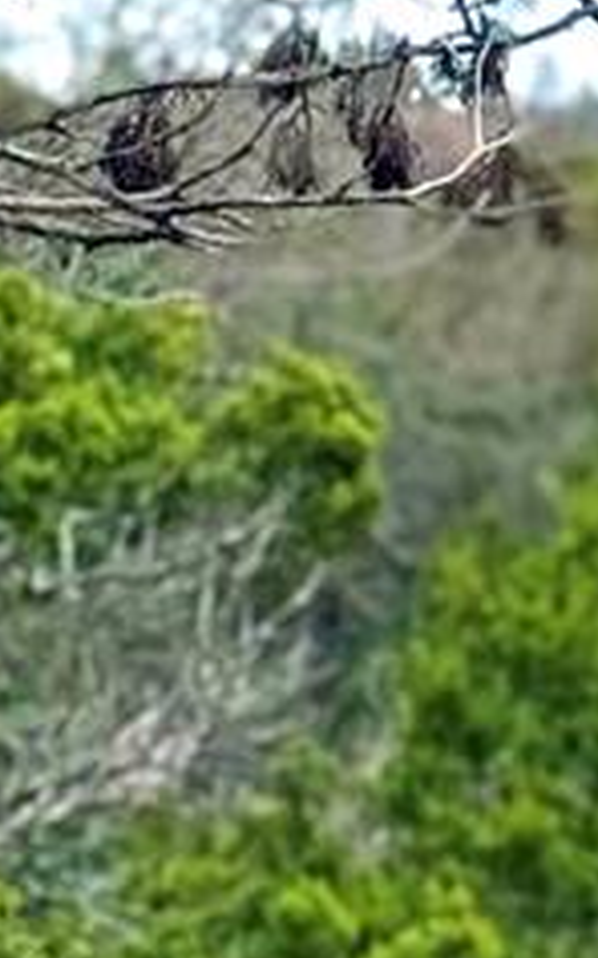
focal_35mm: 330
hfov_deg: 3.8
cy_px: -311
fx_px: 8610
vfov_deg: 6.3
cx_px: 1903
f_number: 1.78
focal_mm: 6.76
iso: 64
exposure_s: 1/3425
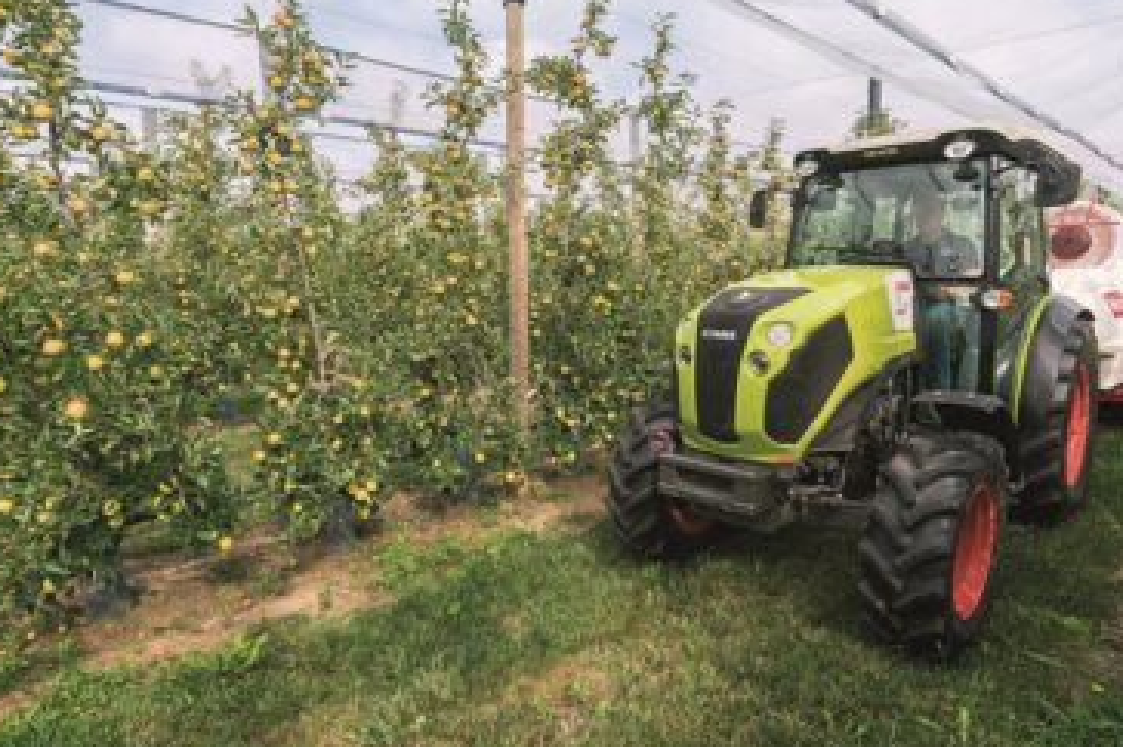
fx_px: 686
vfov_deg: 57.1
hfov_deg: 78.6
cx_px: 577
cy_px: 344
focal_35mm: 22
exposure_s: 1/400
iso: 400
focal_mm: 16
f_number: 7.1
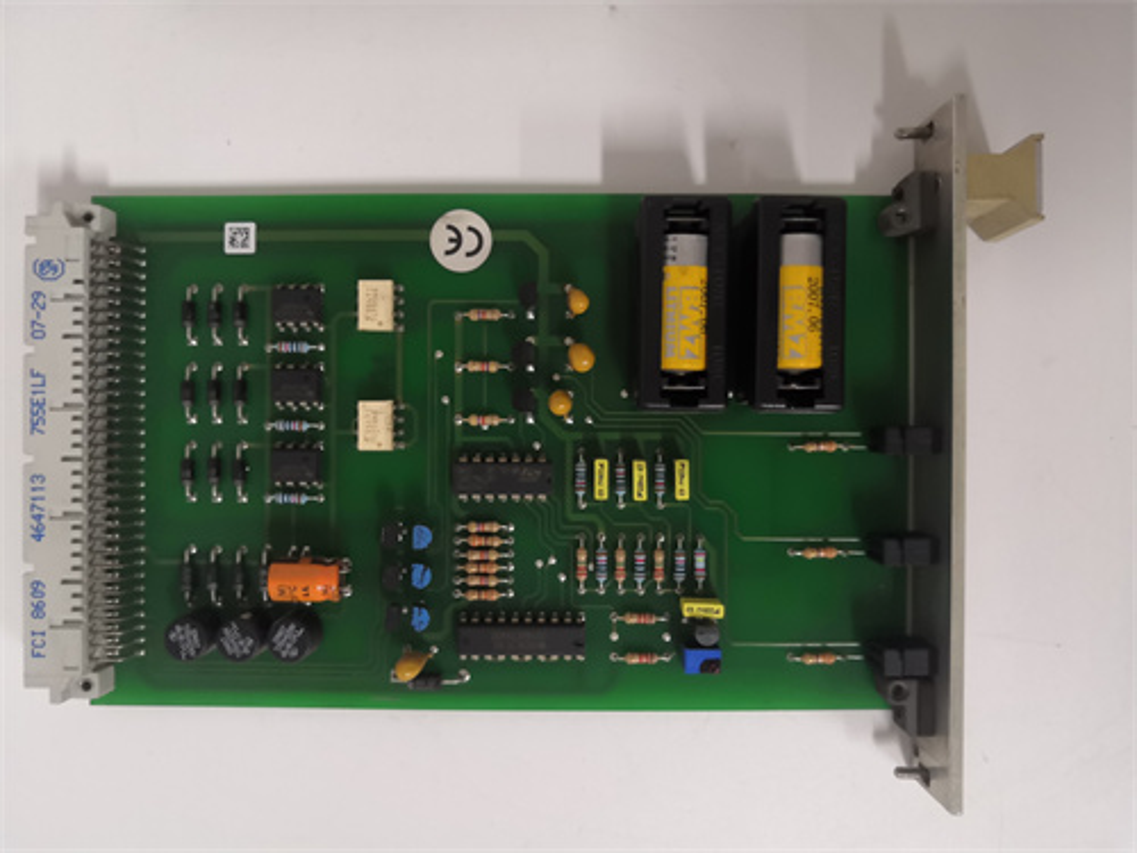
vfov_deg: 51.4
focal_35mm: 27
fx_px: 887
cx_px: 568
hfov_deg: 65.3
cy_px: 426
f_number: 1.8
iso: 800
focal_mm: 3.95
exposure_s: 1/100
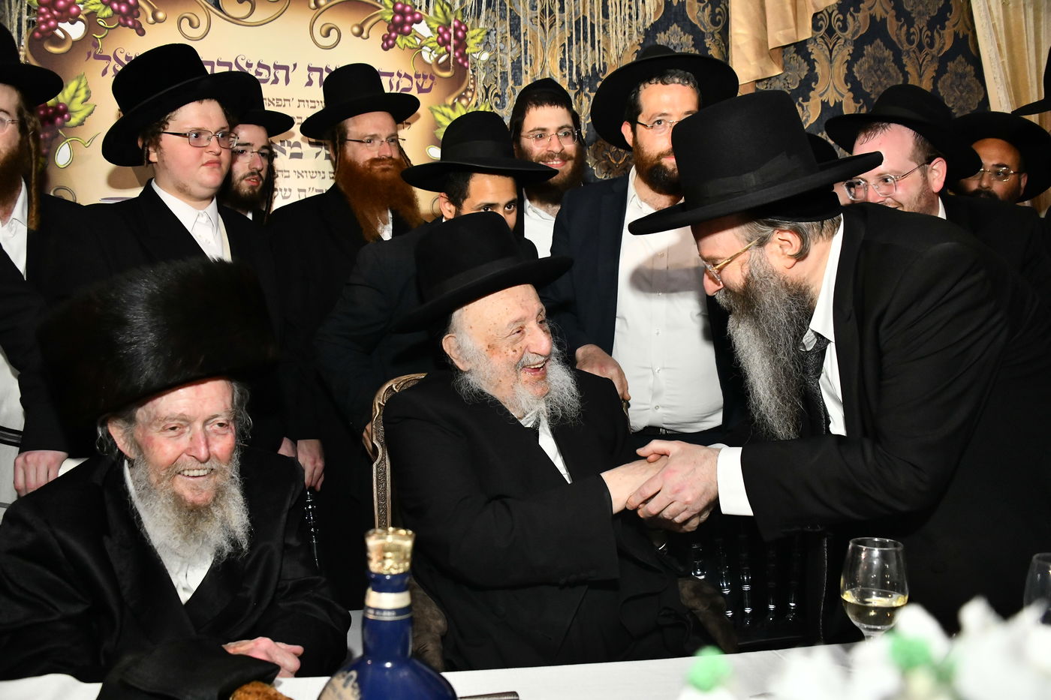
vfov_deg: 46.4
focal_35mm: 28
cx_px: 526
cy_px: 350
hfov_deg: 65.5
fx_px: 817
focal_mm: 28
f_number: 5.6
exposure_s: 1/200
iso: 3200
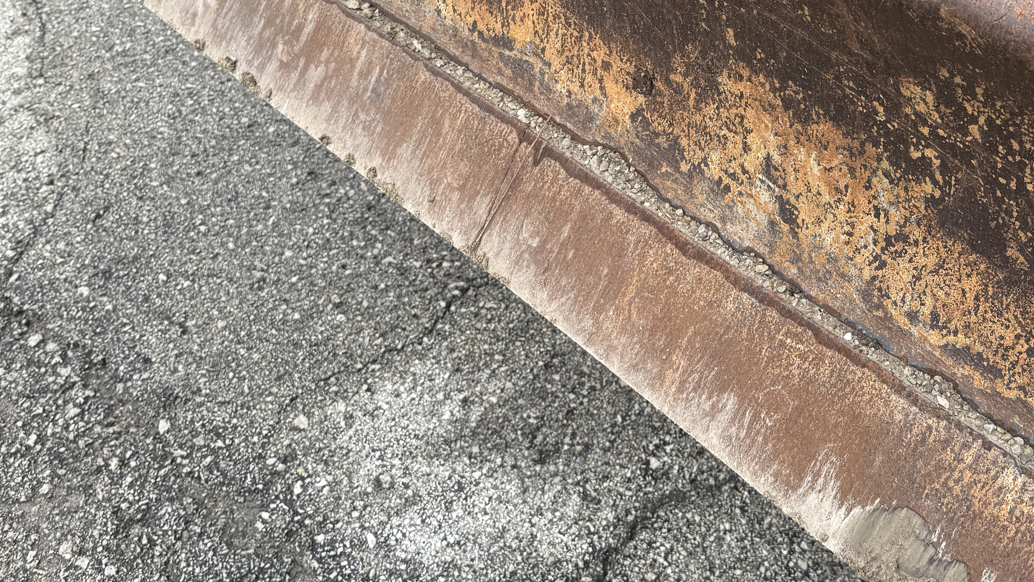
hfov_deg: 44.6
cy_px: 99
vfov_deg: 26.0
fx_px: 1234
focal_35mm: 45
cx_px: 712
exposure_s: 1/348
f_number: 1.78
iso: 80
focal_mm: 6.76
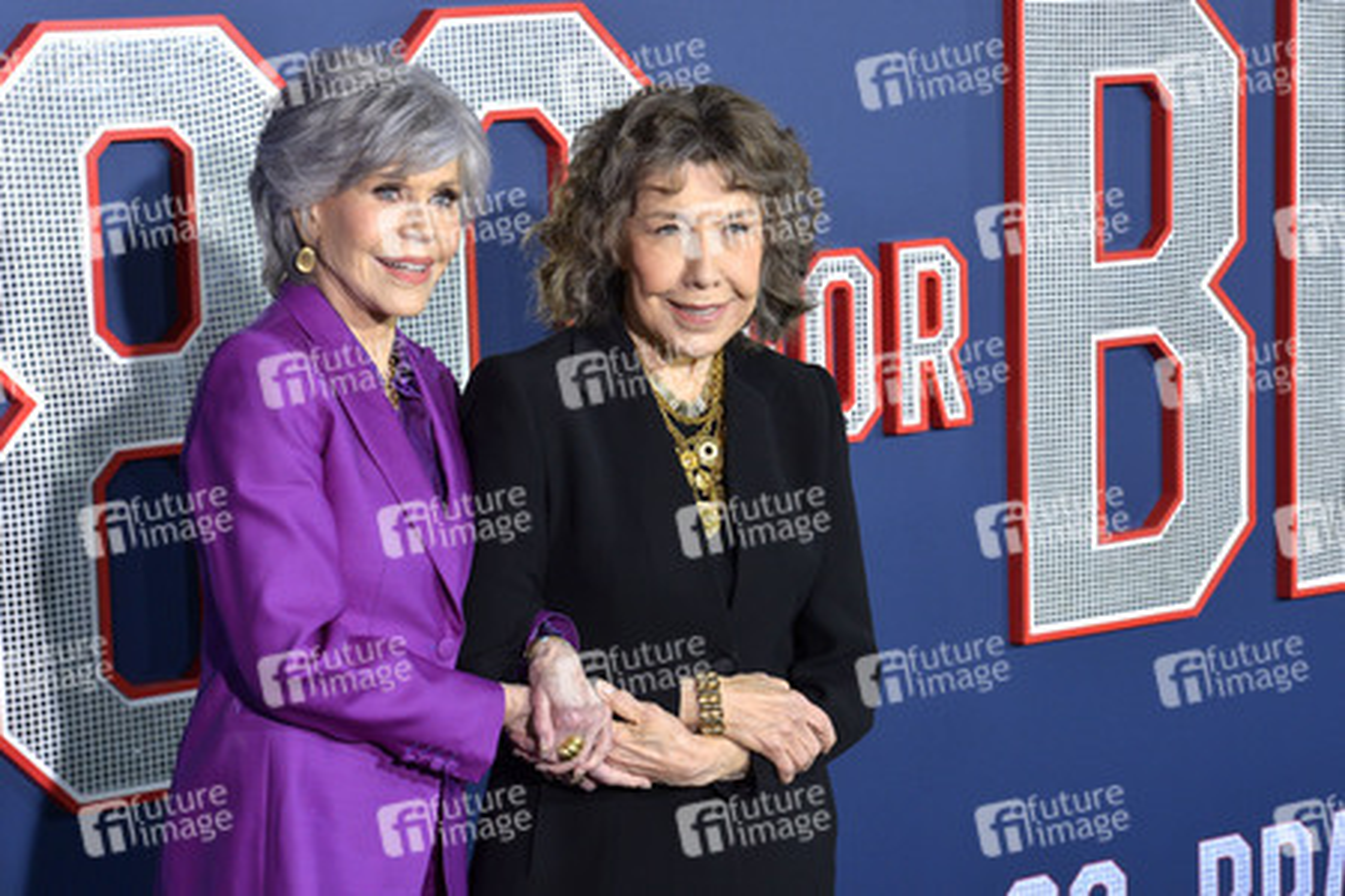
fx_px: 3661
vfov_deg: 14.0
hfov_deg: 20.8
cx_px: 672
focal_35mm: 98
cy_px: 448
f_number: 6.3
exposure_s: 1/320
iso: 2000
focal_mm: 98
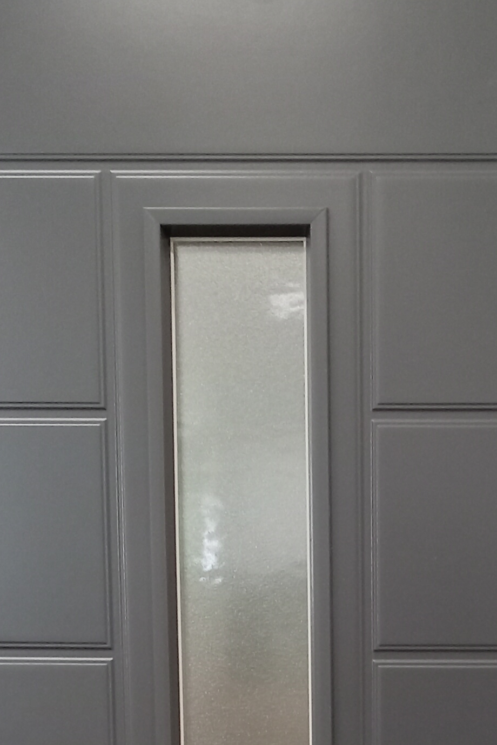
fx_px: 1719
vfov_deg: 22.4
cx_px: 451
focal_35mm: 83
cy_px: 910
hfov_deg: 16.2
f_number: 1.8
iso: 1112
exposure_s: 1/20
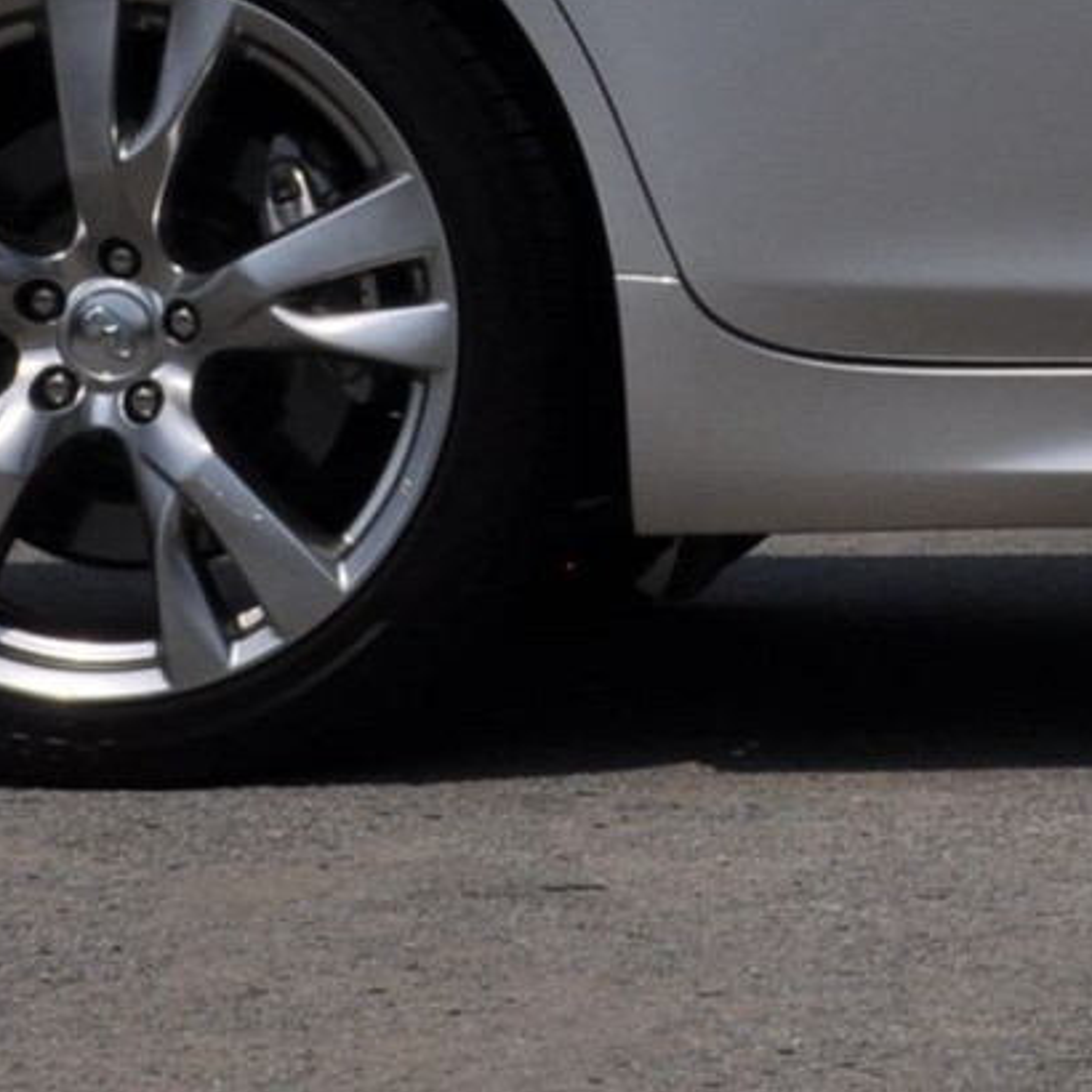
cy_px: -63
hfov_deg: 8.4
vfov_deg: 8.6
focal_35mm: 202
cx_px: 1851
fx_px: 7209
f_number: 14
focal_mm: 26
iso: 200
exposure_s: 1/800
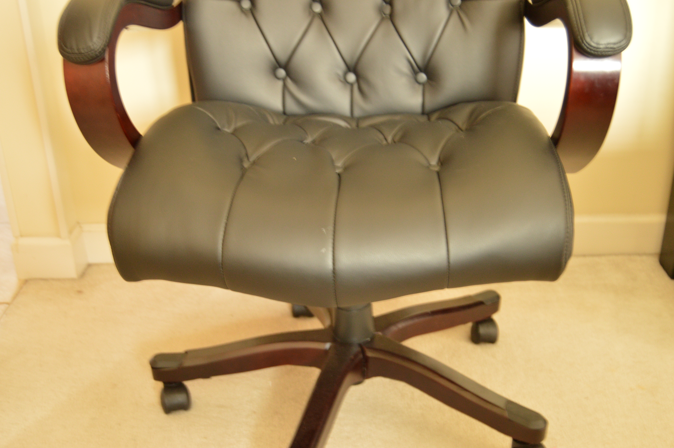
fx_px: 842
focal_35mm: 45
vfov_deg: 29.8
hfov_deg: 43.6
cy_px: 224
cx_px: 337
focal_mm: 30
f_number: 4.2
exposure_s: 1/6
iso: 800
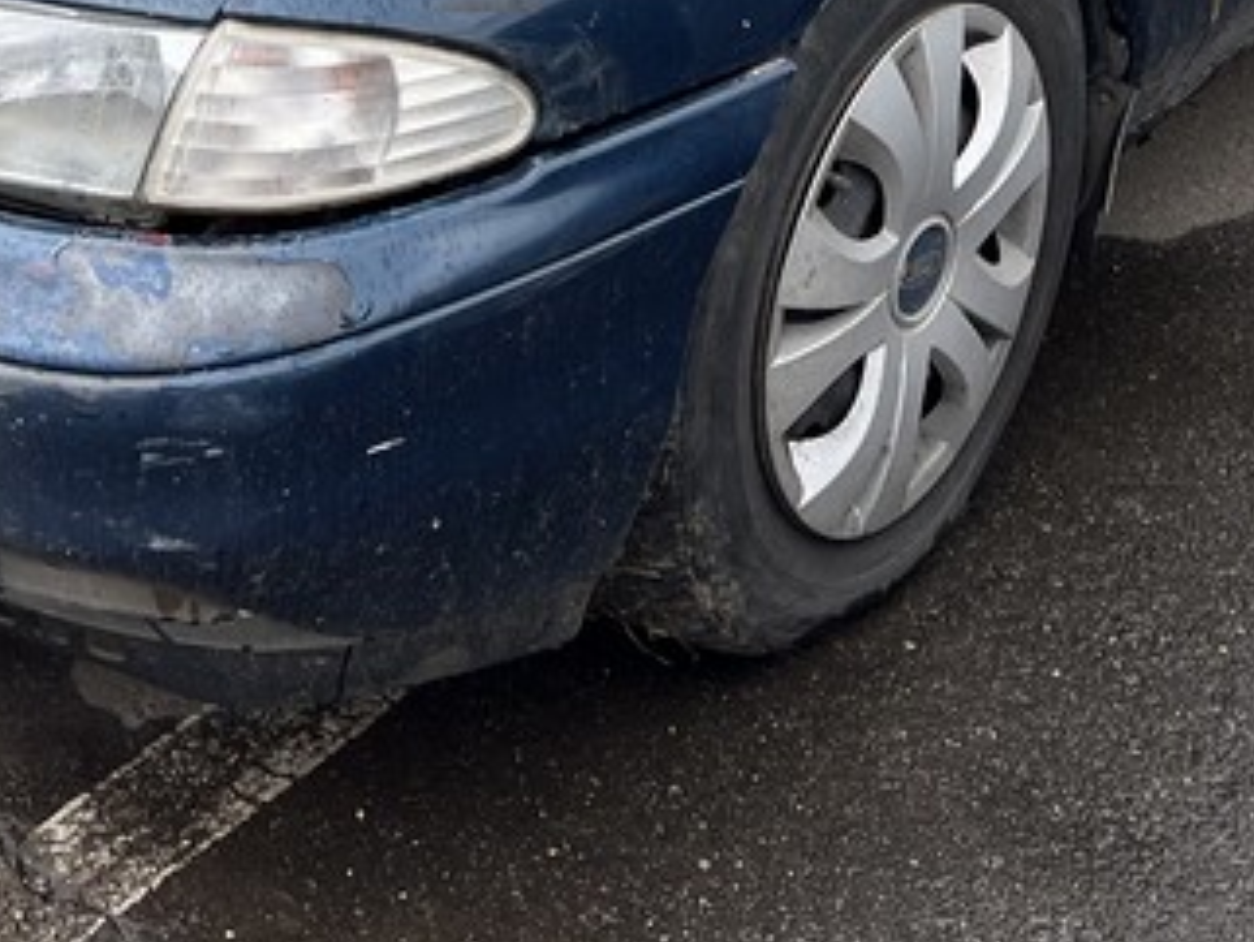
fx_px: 3008
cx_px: 543
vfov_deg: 16.4
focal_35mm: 83
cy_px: -426
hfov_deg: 23.5
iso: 50
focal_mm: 5.7
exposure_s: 1/1280
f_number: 1.5
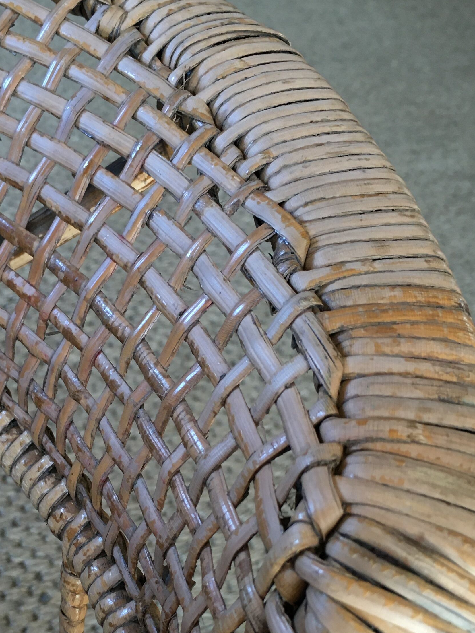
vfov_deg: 35.8
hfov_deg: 27.2
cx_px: 125
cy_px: 421
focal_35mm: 53
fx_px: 969
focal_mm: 4.15
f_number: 2.2
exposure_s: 1/33
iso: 125
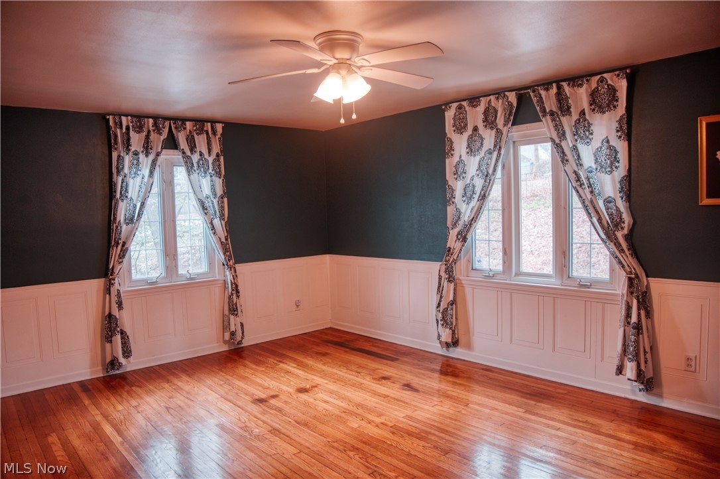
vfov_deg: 53.0
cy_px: 240
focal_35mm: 24
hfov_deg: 73.8
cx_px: 360
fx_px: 480
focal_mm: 16
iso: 100
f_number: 3.5
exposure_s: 1/80
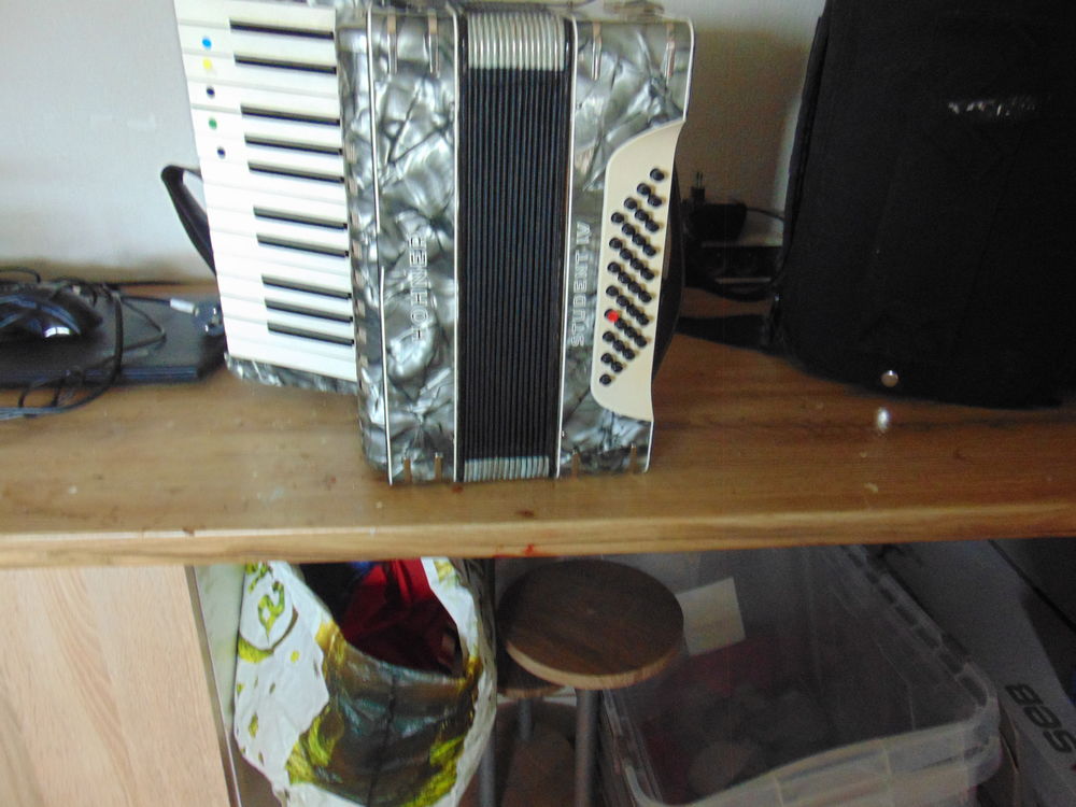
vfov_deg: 54.9
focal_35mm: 25
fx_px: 777
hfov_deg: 69.4
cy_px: 404
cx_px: 538
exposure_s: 1/13
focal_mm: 4.5
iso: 400
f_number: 3
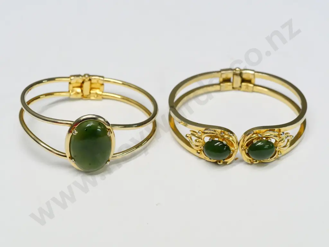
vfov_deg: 12.3
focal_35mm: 120
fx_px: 1141
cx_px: 164
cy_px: 124
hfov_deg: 16.4
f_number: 5.6
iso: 3200
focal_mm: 60
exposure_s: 1/250
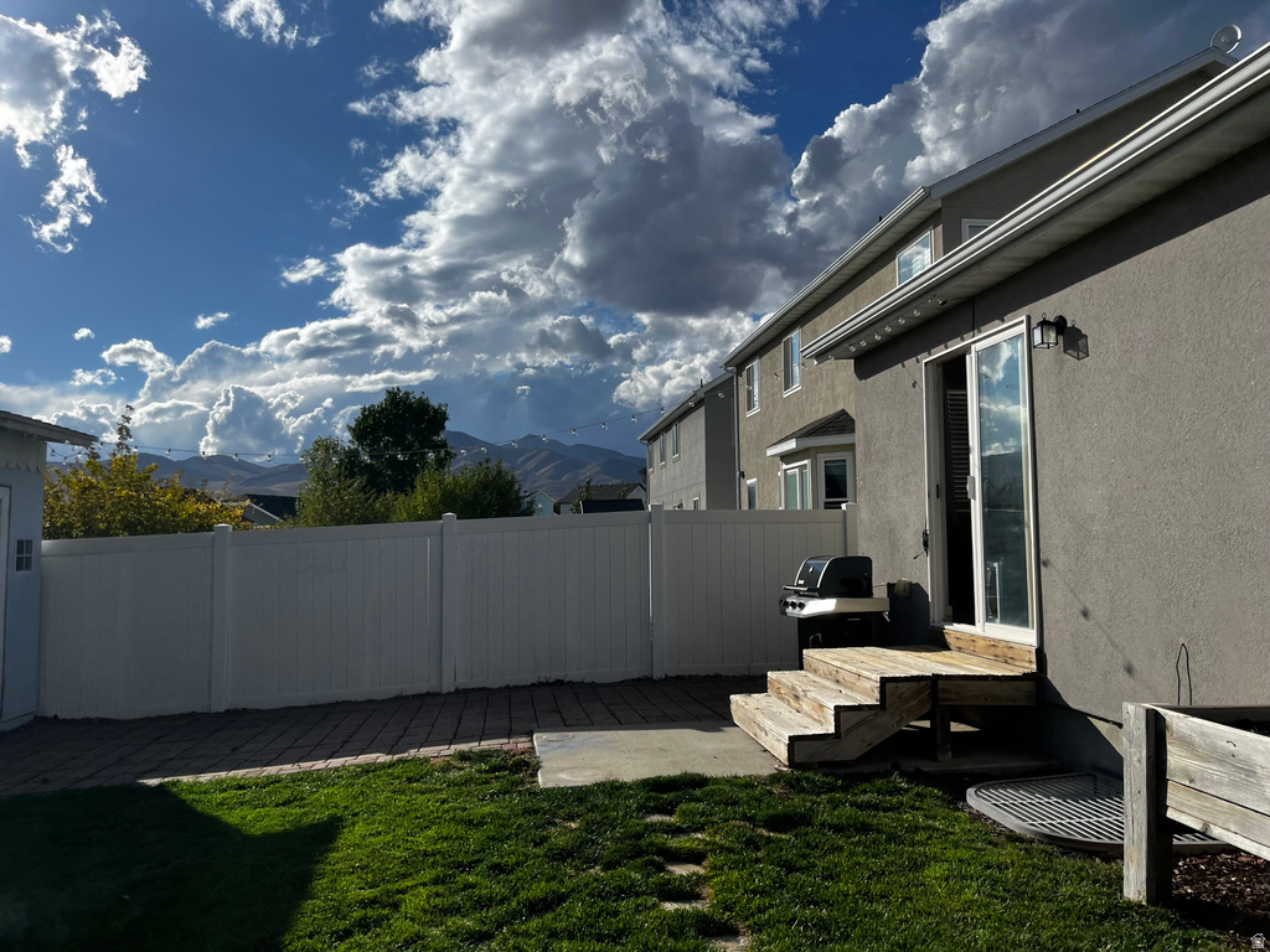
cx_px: 635
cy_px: 476
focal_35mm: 26
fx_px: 954
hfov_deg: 67.3
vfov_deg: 53.1
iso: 50
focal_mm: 5.1
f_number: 1.6
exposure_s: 1/8403
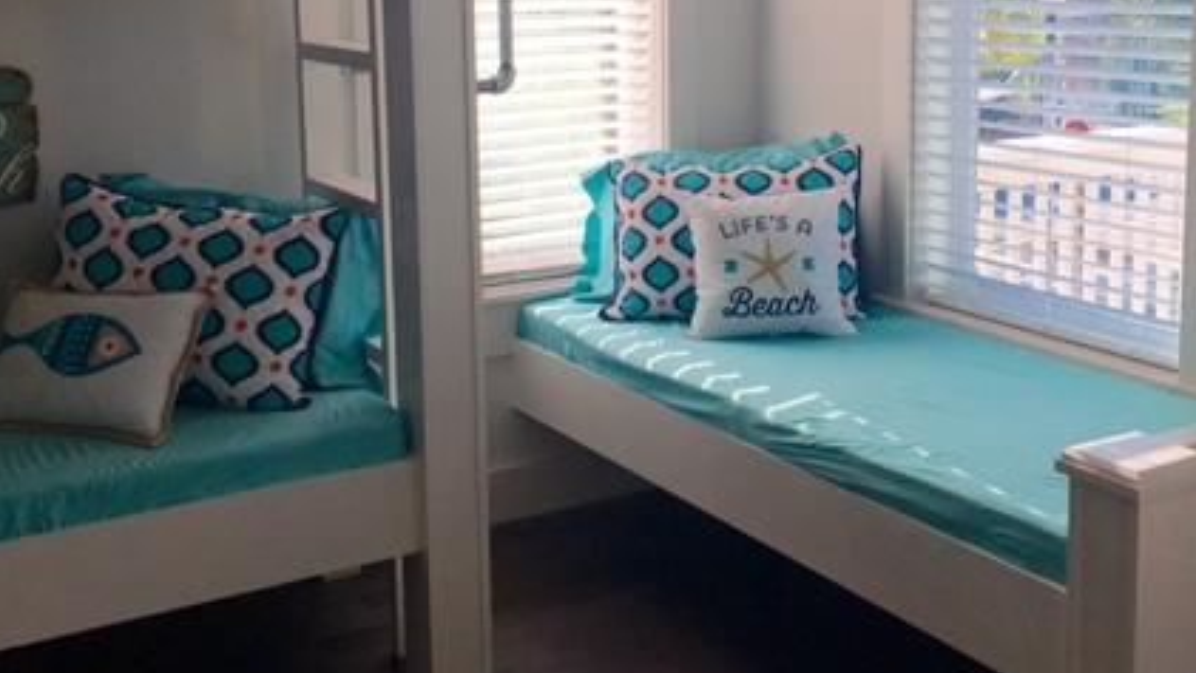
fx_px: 1523
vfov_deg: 24.7
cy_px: 173
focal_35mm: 48
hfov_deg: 42.8
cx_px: 656
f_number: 2.2
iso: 25
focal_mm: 4.15
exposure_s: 1/392
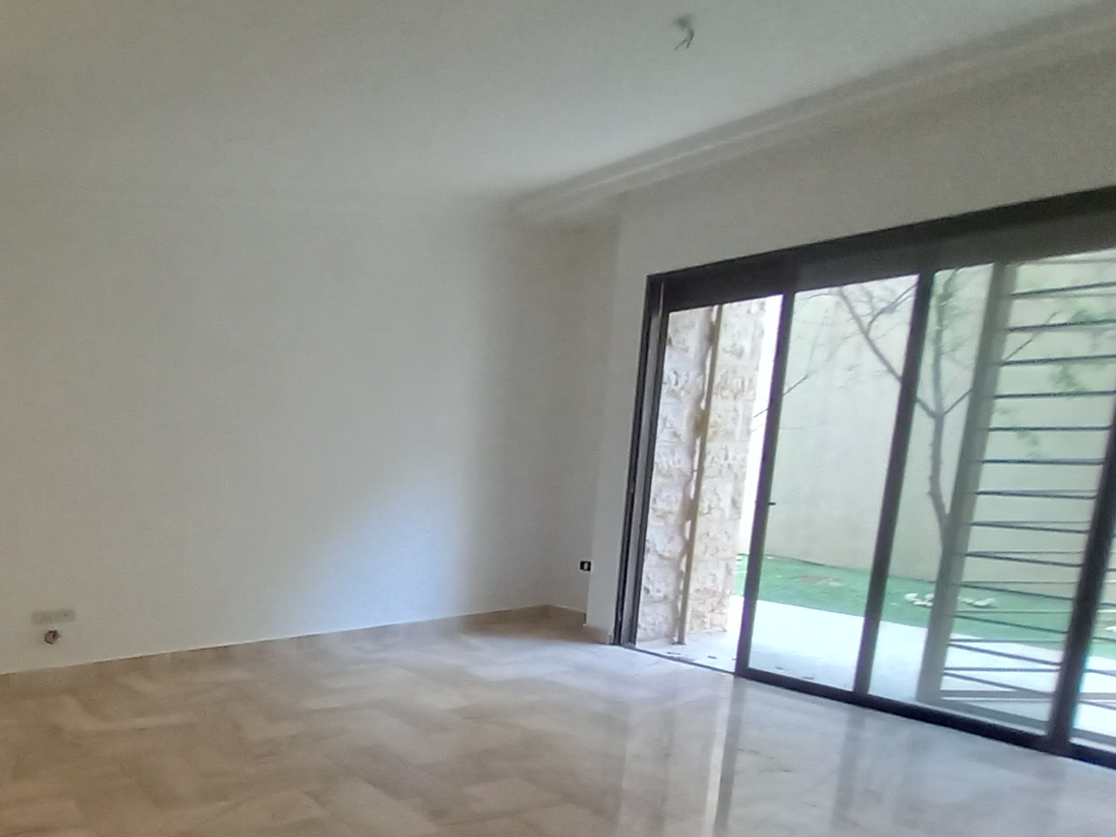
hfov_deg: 59.5
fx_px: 838
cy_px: 678
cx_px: 158
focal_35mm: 26
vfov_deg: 49.7
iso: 160
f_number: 2.2
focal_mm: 1.13
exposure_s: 1/50
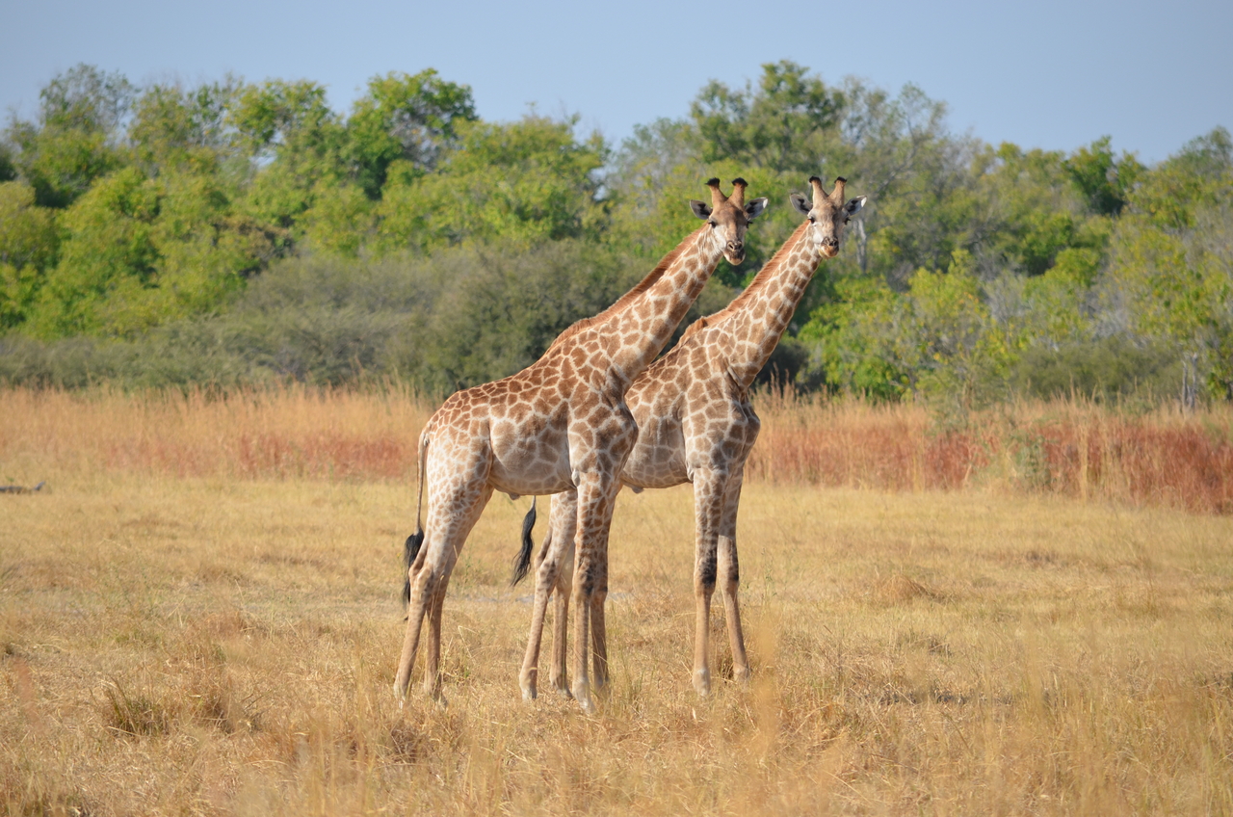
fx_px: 13331
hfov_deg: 5.3
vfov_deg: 3.5
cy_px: 408
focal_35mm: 390
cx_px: 616
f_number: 6.3
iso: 200
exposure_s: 1/640
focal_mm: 260
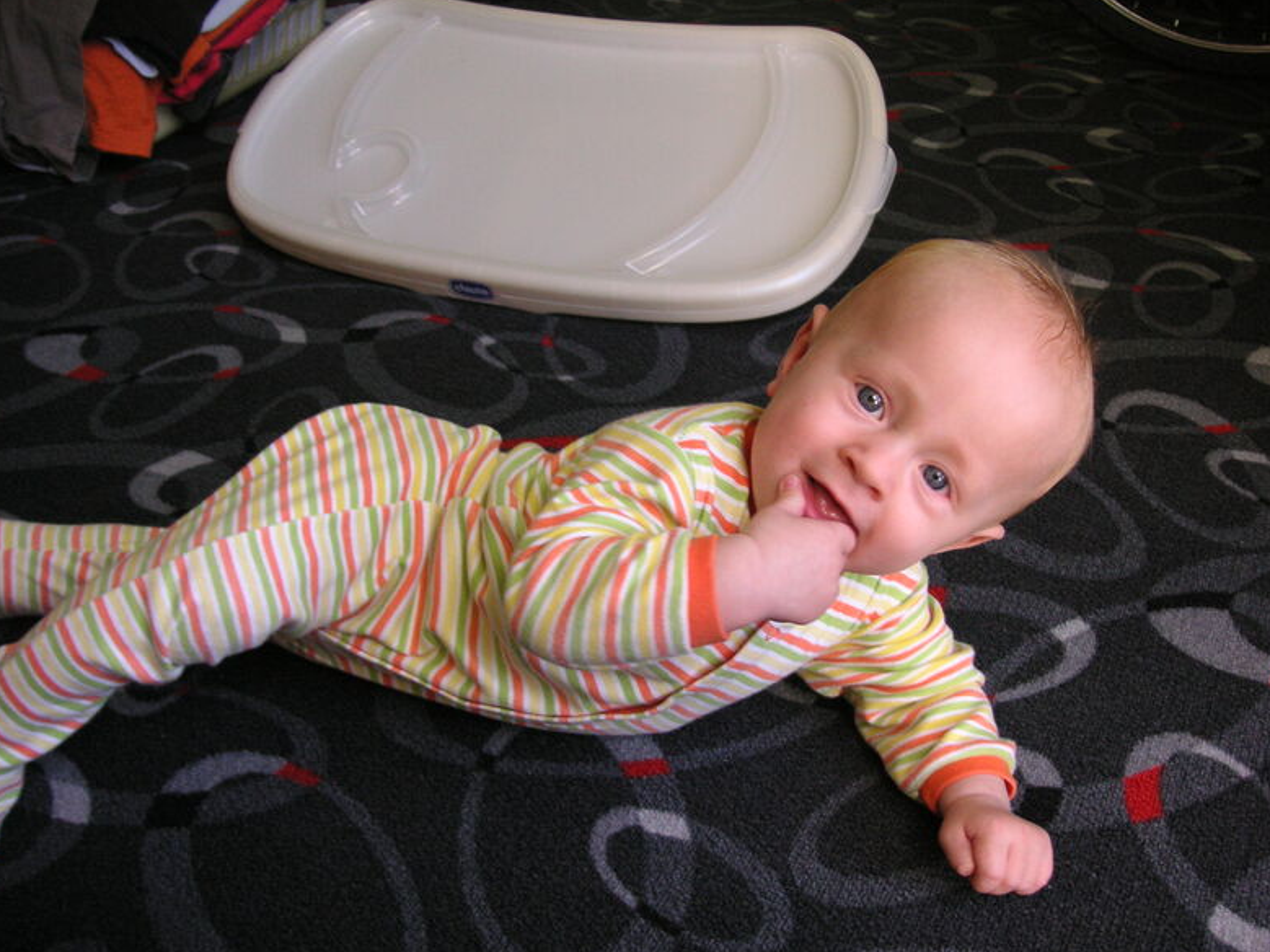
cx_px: 631
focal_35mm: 38
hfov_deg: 49.0
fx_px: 1394
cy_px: 481
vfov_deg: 37.7
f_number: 2.8
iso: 80
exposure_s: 1/45
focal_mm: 6.1
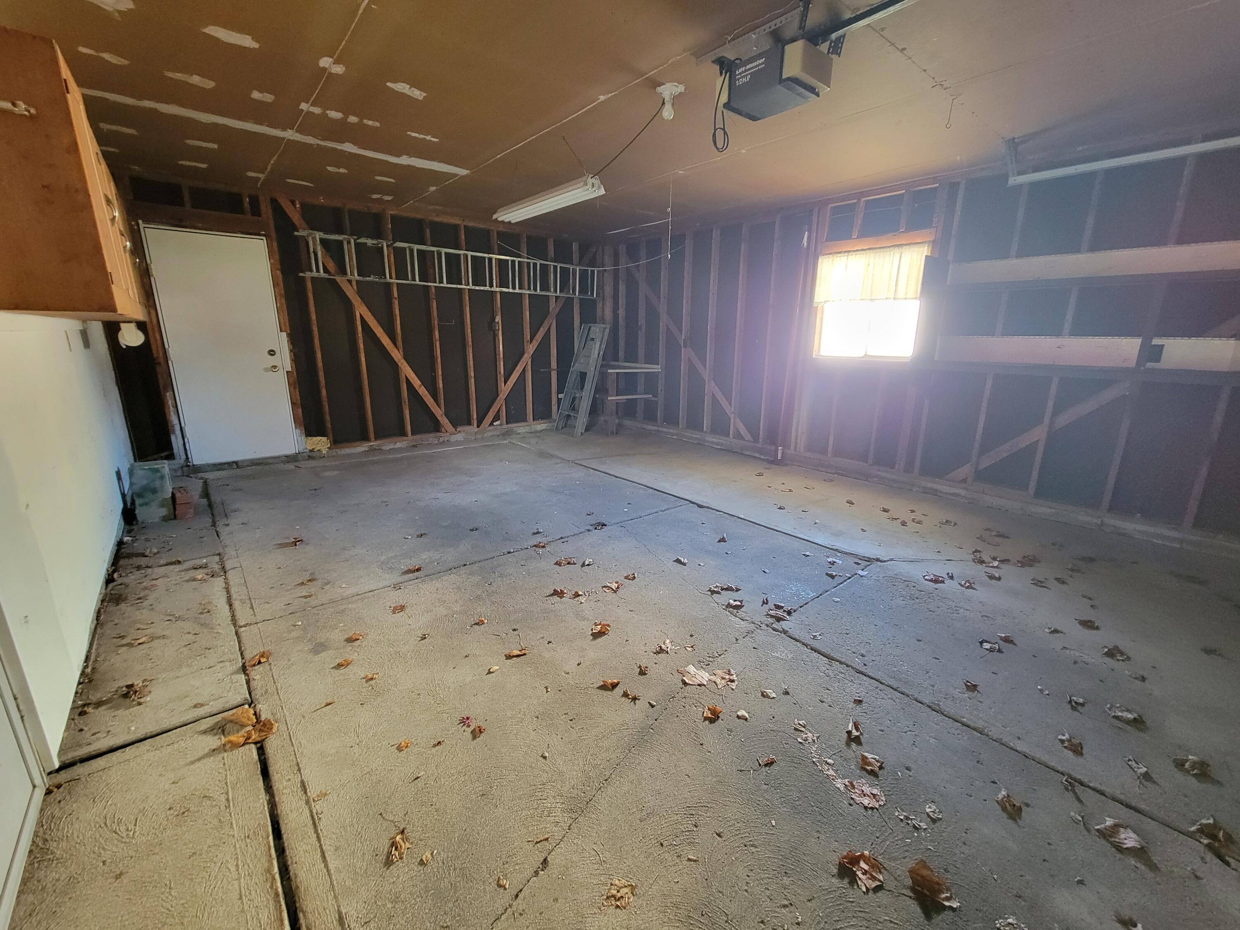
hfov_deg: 106.2
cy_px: 465
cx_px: 620
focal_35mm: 13
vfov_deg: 89.9
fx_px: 466
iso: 500
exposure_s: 1/30
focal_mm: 2.2
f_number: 2.2
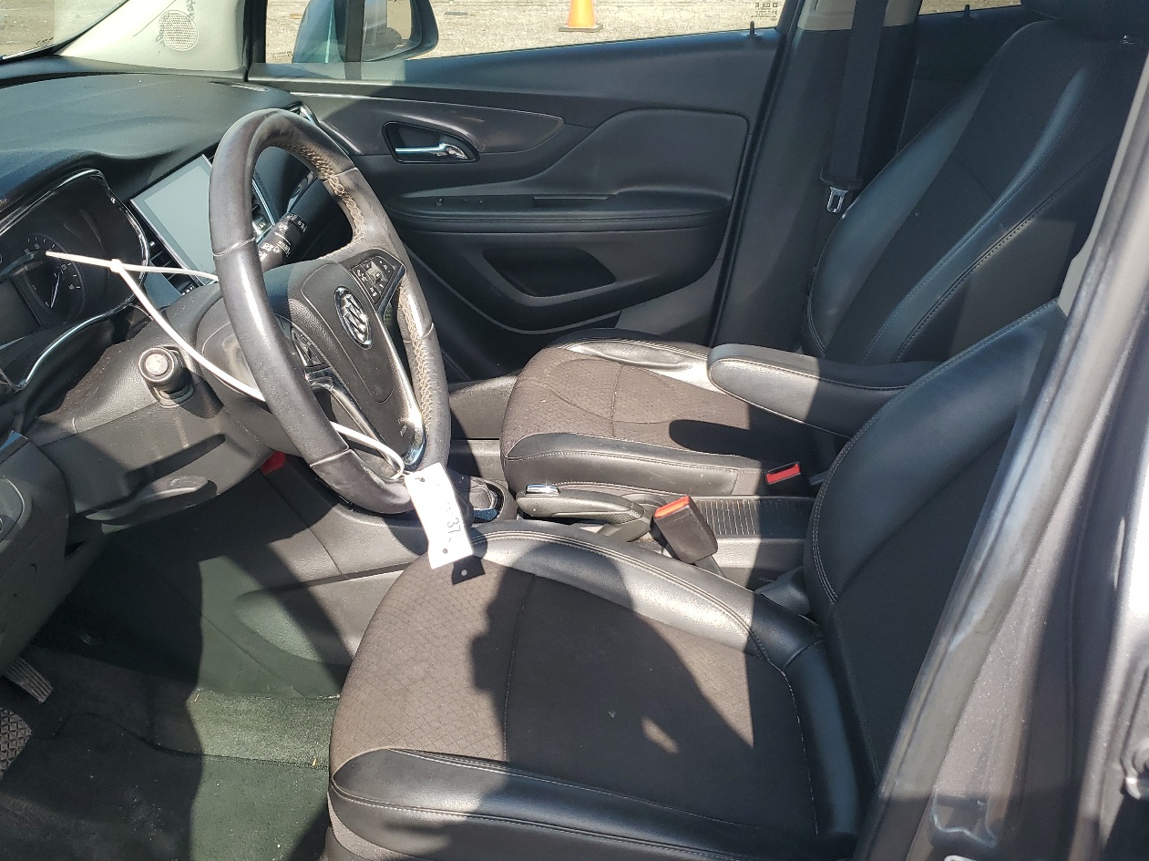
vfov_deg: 42.9
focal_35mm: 33
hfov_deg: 55.3
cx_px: 523
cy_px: 448
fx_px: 1095
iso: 50
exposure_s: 1/1000
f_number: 1.5
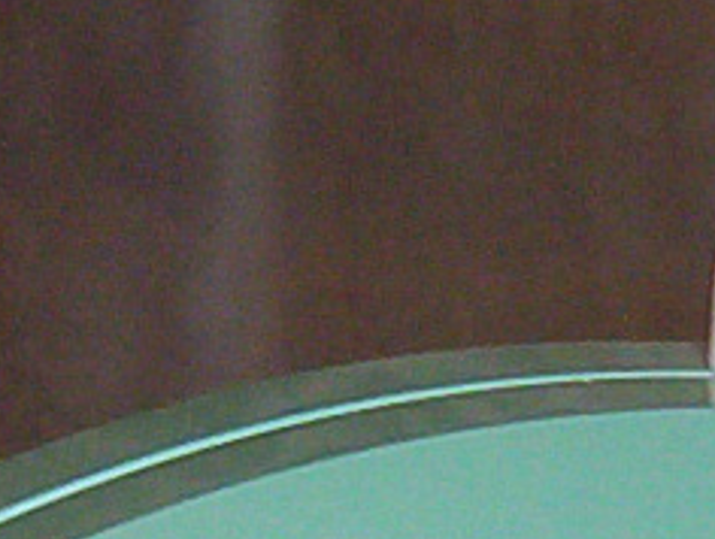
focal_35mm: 353
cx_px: 588
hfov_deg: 5.6
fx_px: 7306
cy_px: 821
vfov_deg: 4.2
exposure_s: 1/37.4
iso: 140
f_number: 3.16
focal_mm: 7.88
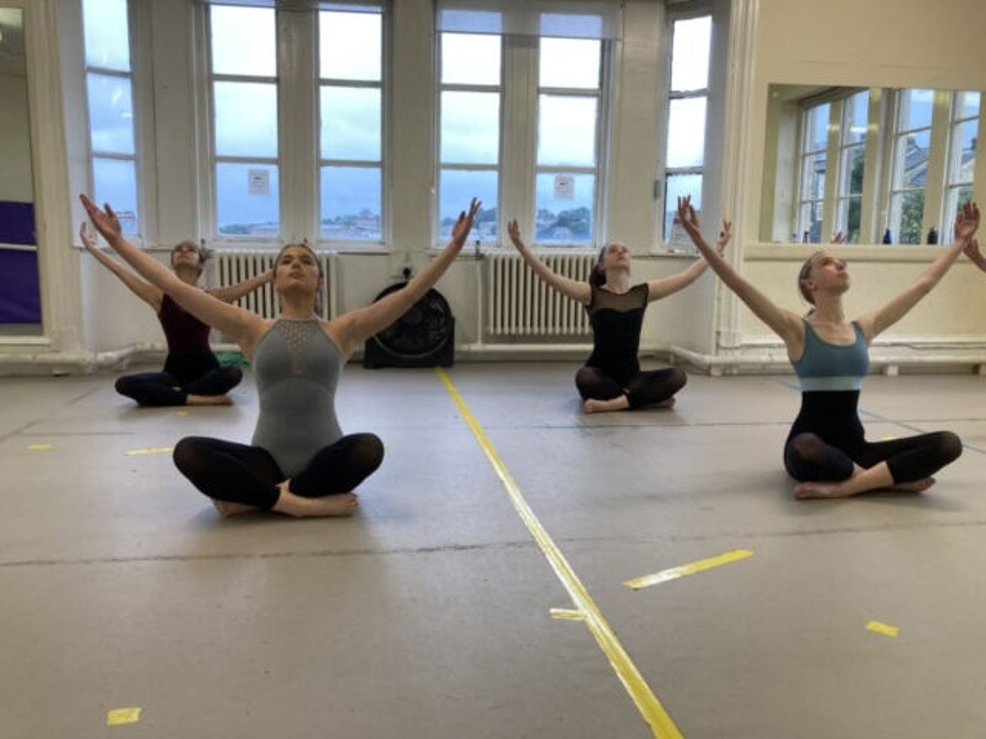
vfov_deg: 49.7
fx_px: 798
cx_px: 493
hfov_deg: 63.4
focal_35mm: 28
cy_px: 370
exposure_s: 1/100
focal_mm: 3.99
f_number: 1.8
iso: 50
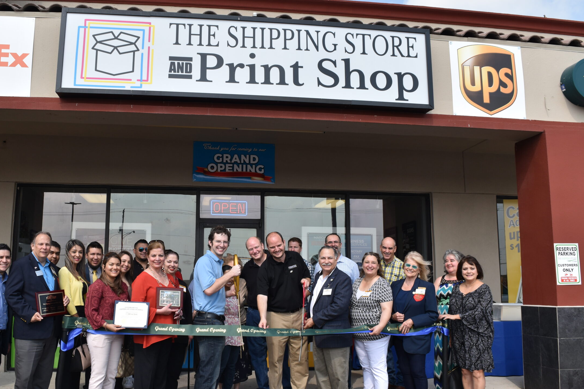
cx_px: 240
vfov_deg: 41.1
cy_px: 211
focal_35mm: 32
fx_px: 519
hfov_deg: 58.3
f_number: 9
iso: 200
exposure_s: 1/320
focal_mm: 18
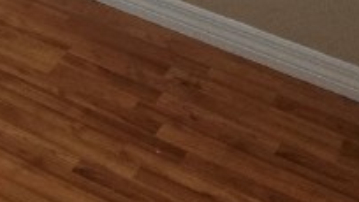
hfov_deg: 14.3
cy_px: -170
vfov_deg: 9.2
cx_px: -350
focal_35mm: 126
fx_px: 1200
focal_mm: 5.4
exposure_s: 1/120
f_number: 1.8
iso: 320
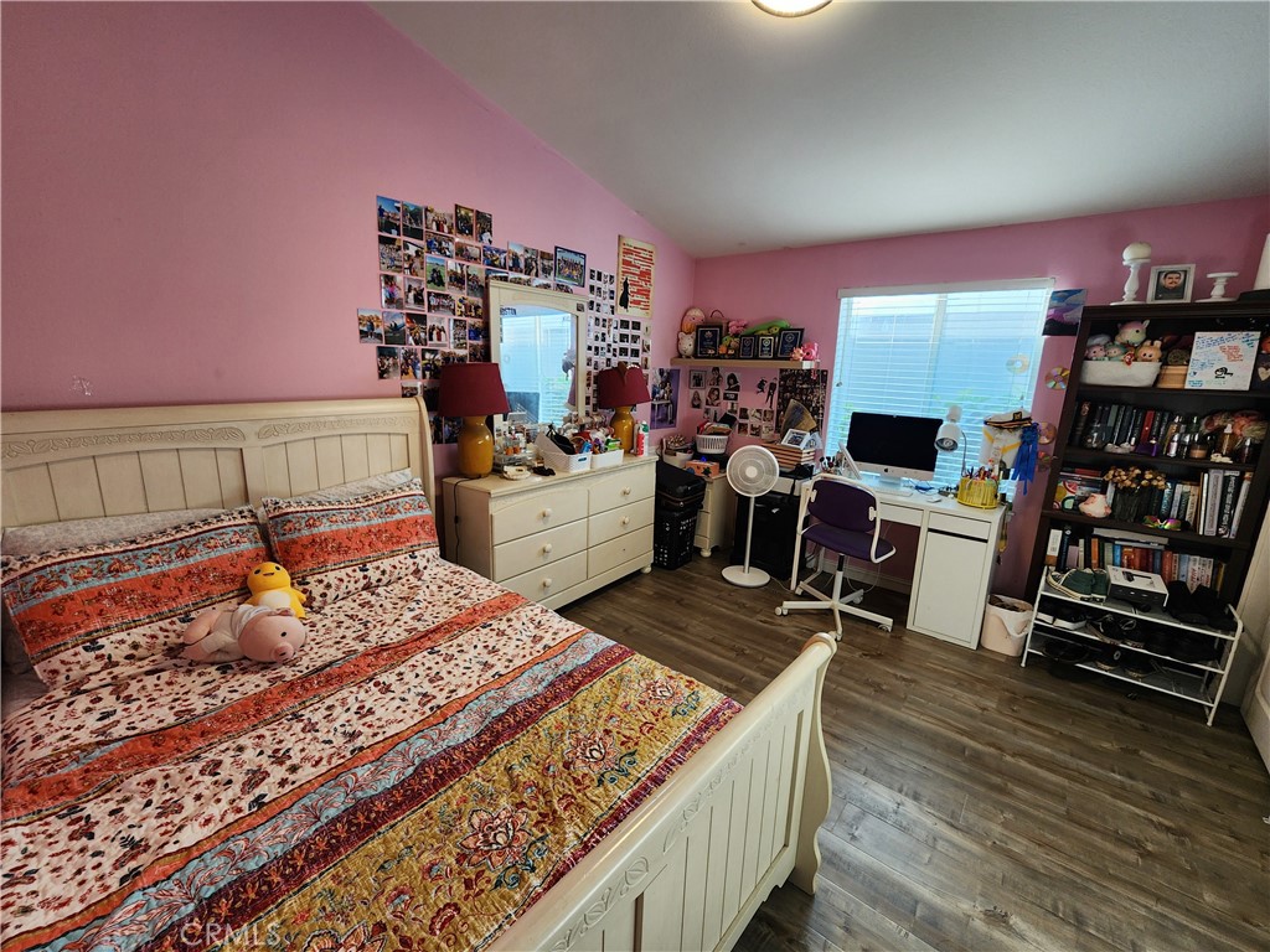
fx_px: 477
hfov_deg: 106.2
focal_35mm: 13
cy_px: 476
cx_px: 635
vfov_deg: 89.9
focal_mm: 2.2
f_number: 2.2
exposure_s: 1/60
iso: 100
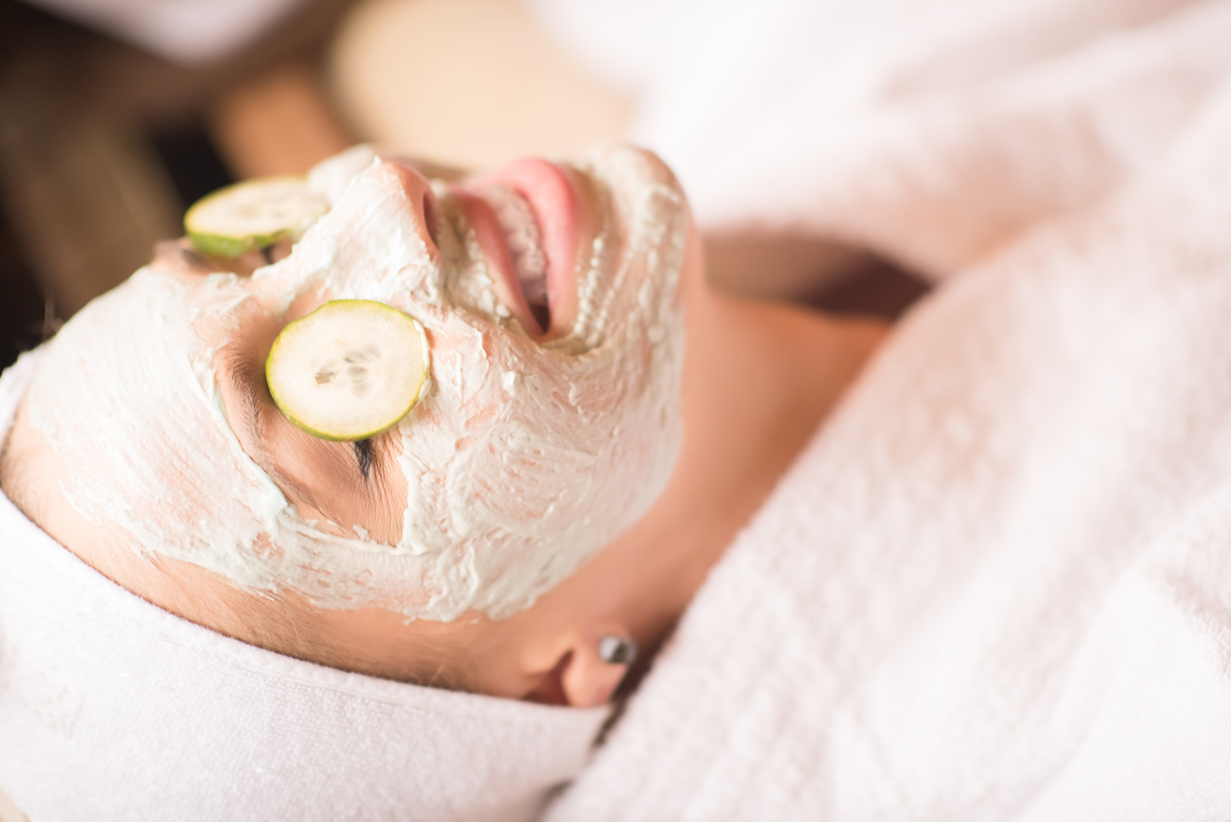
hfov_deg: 23.9
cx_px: 616
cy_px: 411
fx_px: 2907
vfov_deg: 16.1
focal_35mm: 85
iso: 1250
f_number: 1.8
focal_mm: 85
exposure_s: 1/160
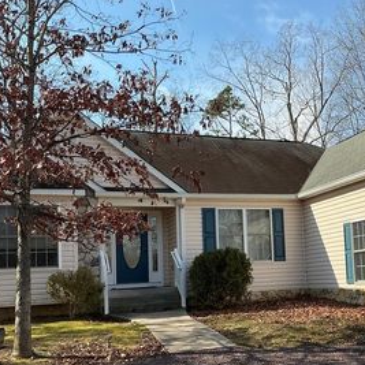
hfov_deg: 34.1
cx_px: 301
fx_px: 573
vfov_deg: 35.1
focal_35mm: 48
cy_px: 232
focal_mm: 3
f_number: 1.8
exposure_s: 1/1412
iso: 25
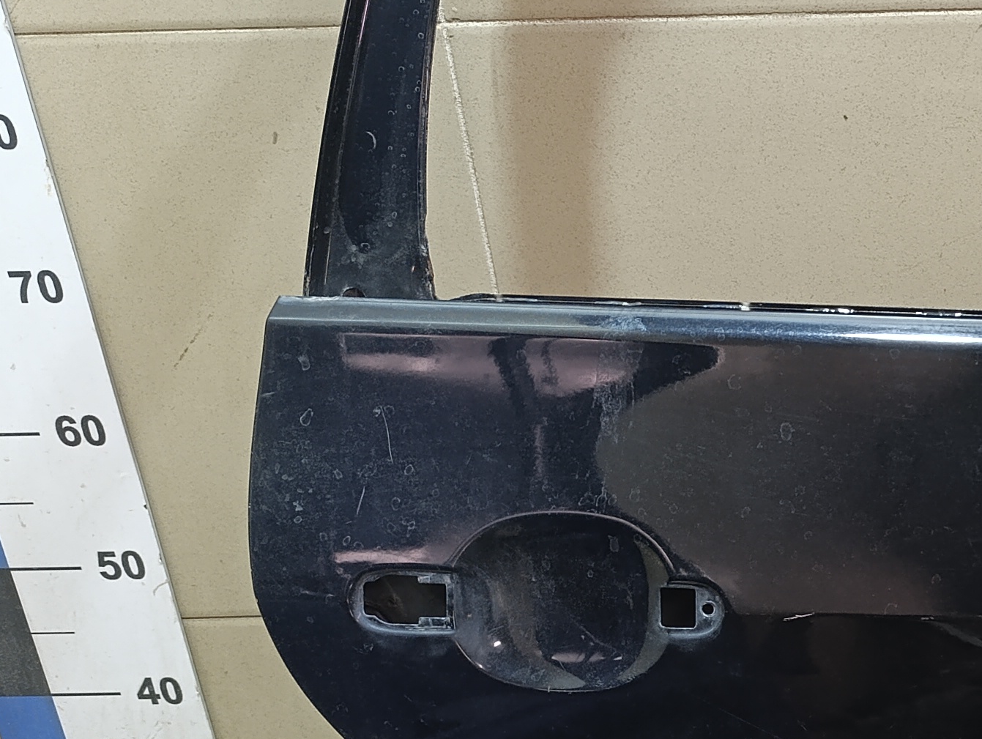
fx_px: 1988
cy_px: 450
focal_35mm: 70
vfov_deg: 21.0
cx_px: 1195
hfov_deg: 24.9
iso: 1000
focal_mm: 6.14
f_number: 1.6
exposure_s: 1/100
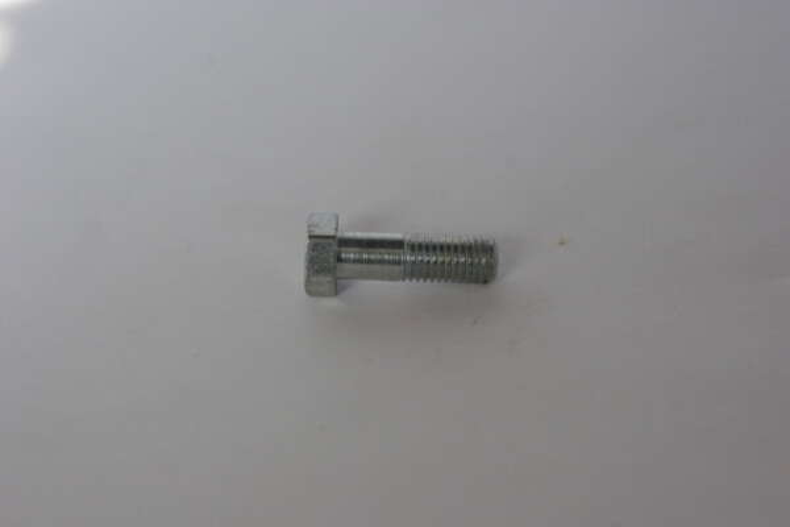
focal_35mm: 120
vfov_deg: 11.4
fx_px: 2633
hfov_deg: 17.1
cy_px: 264
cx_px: 395
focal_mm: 80
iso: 800
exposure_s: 1/125
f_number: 8
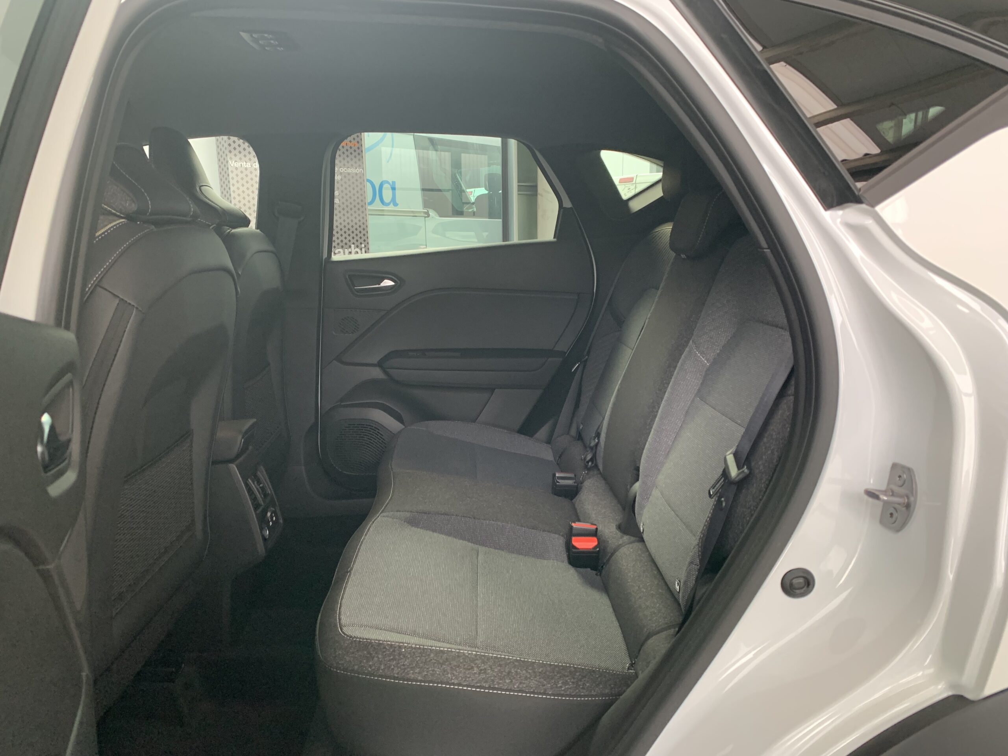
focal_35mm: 26
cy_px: 378
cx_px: 504
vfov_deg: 53.1
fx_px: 757
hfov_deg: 67.3
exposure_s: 1/60
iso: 160
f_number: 1.8
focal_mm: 4.25
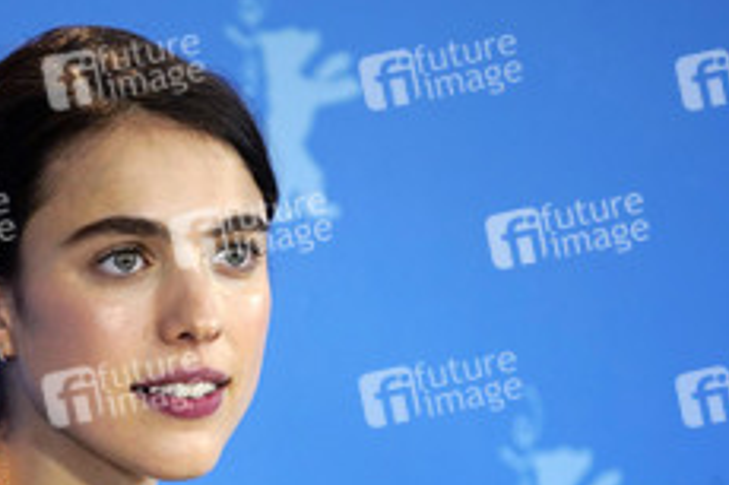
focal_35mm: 393
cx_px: 166
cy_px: 469
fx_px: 7952
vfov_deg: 3.5
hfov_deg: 5.2
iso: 3200
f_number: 5.6
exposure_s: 1/200
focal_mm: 200
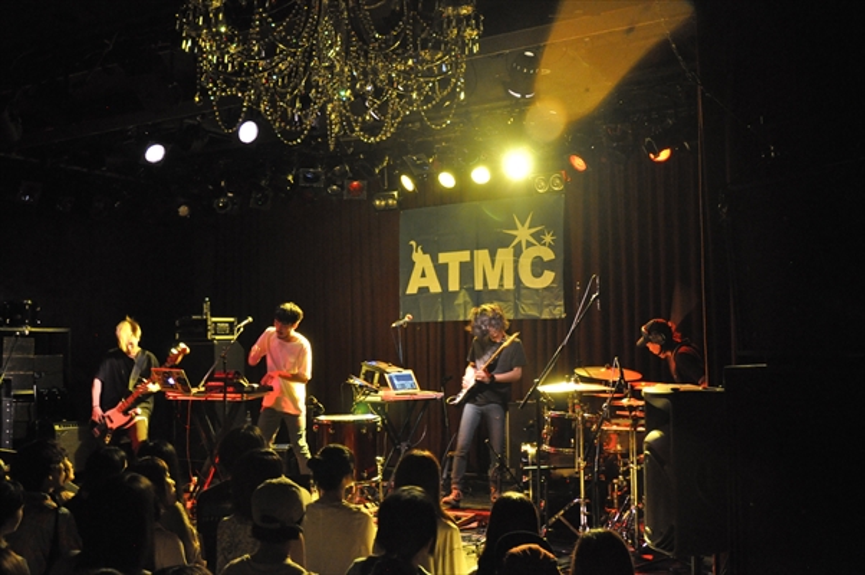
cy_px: 288
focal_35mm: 38
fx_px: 900
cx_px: 432
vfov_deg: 35.4
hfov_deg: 51.3
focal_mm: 25
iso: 2500
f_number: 3.8
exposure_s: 1/20
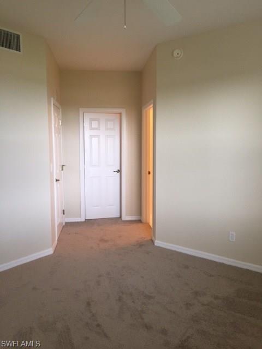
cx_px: 131
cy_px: 174
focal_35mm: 29
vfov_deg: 61.7
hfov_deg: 48.2
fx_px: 293
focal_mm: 4.15
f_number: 2.2
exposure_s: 1/30
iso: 100
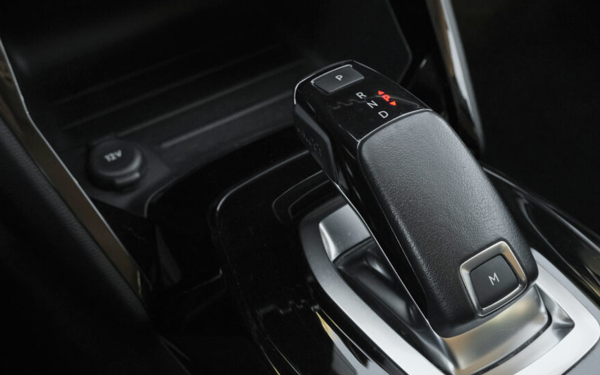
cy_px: 205
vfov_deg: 26.3
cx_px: 333
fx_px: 801
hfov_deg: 41.0
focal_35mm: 49
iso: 2000
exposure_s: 1/100
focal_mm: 27.1
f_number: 8
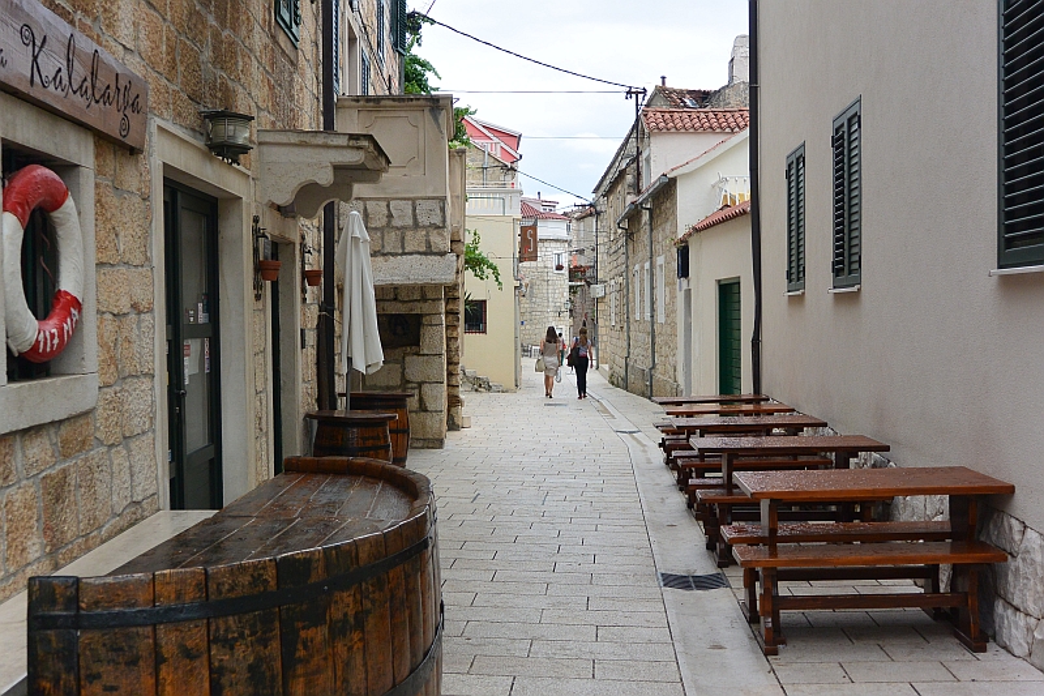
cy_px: 348
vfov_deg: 34.2
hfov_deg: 49.6
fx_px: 1131
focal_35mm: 39
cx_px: 522
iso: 160
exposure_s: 1/100
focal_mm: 14.5
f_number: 4
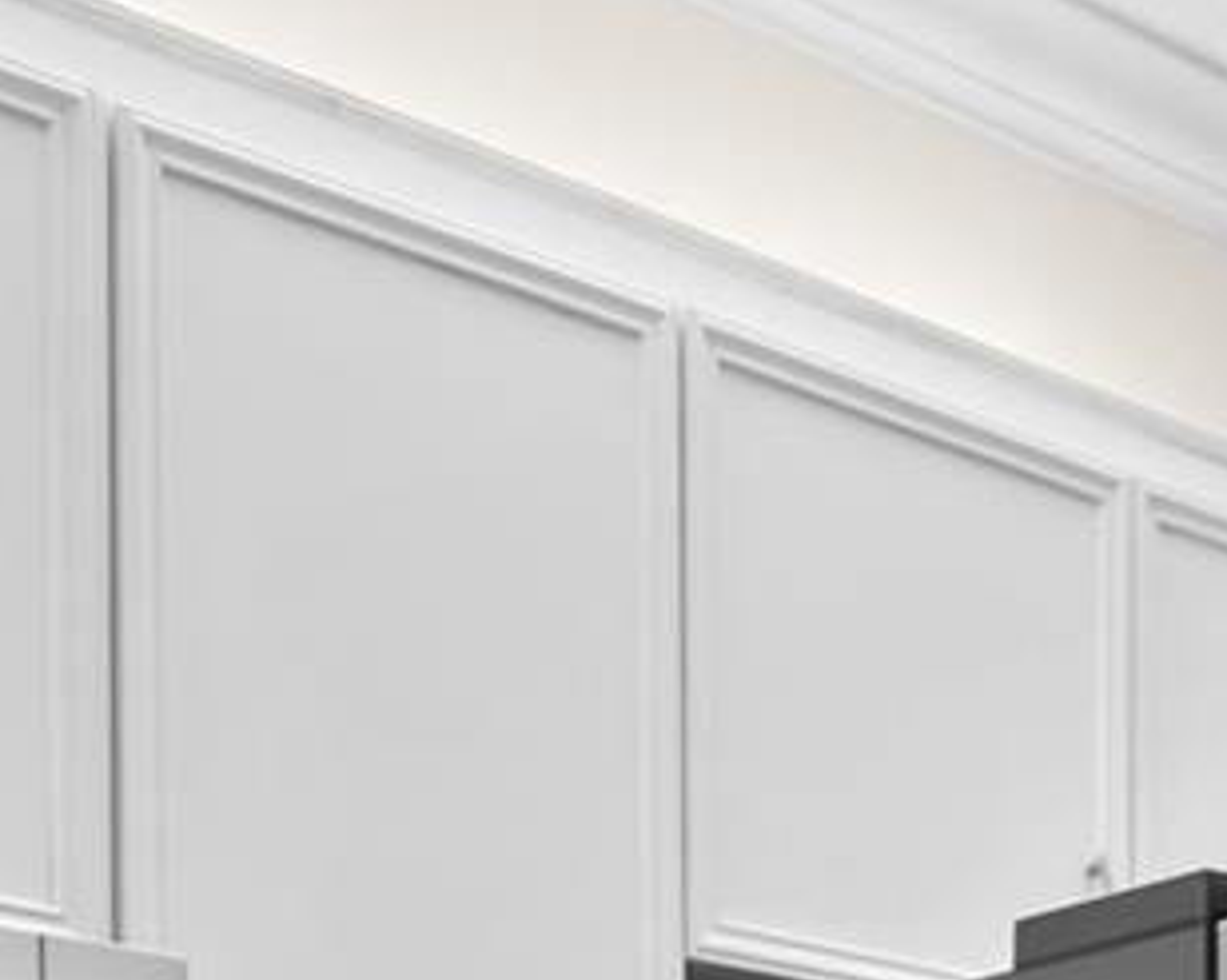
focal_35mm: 78
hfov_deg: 24.5
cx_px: 602
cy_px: 1705
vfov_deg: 16.7
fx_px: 2831
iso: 100
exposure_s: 1/4
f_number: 2.8
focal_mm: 11
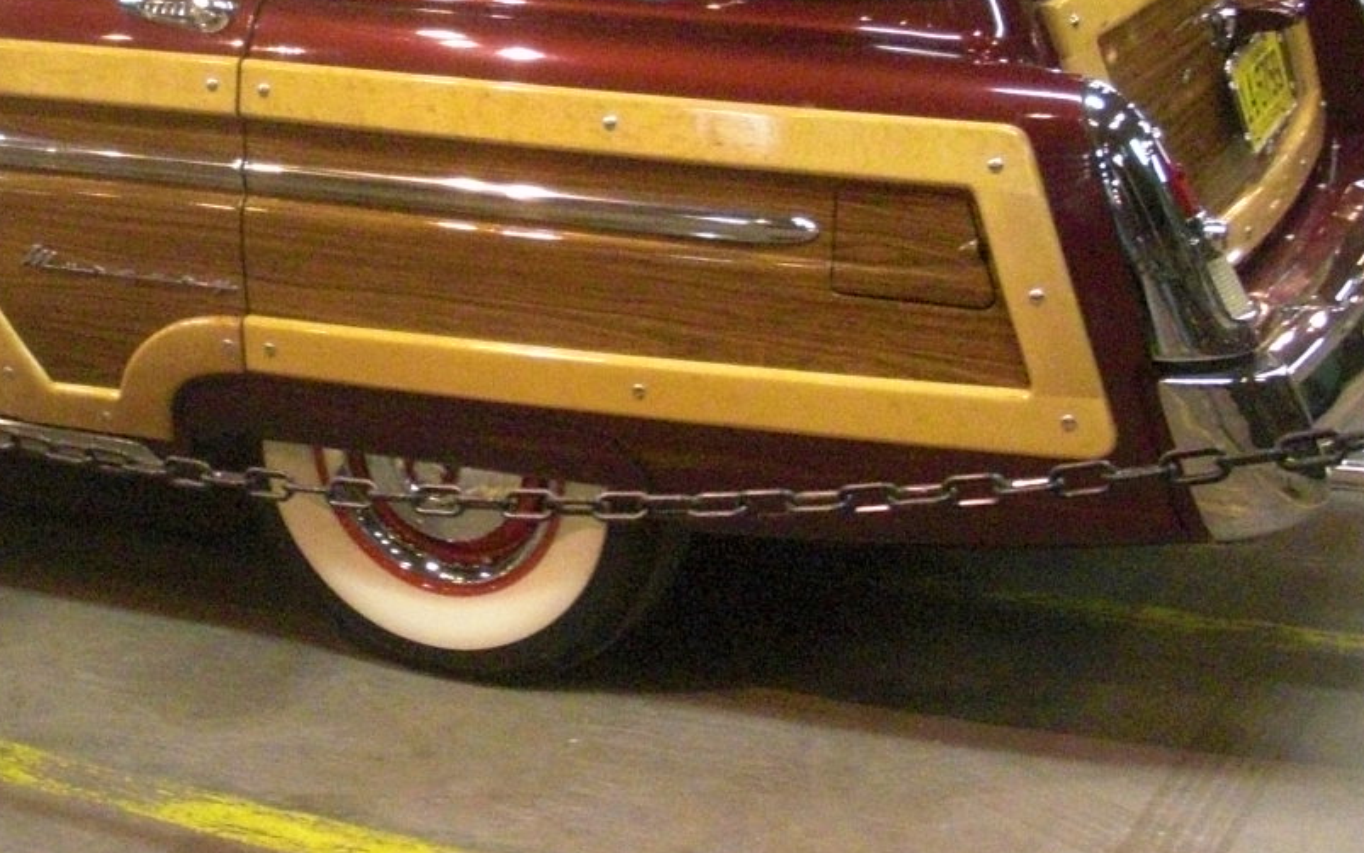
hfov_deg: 26.4
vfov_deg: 16.9
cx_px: 194
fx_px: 2825
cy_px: 83
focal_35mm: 76
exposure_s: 1/40
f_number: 2.8
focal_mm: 6.3
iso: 800
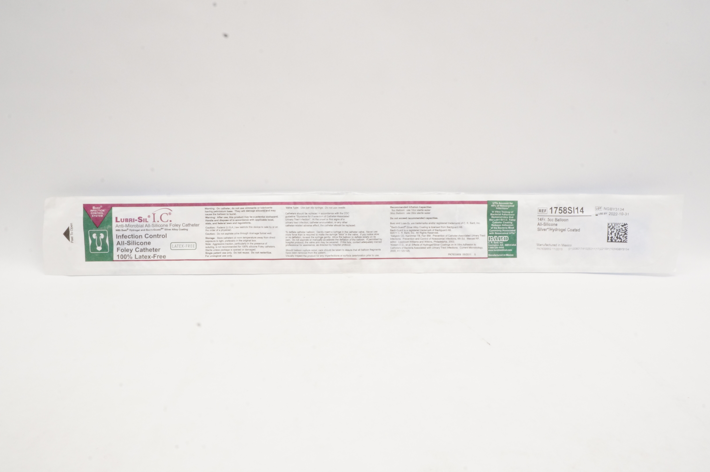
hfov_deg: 55.2
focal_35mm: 34
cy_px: 236
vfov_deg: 38.3
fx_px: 680
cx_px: 355
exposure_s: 1/15
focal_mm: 23
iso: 1600
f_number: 25
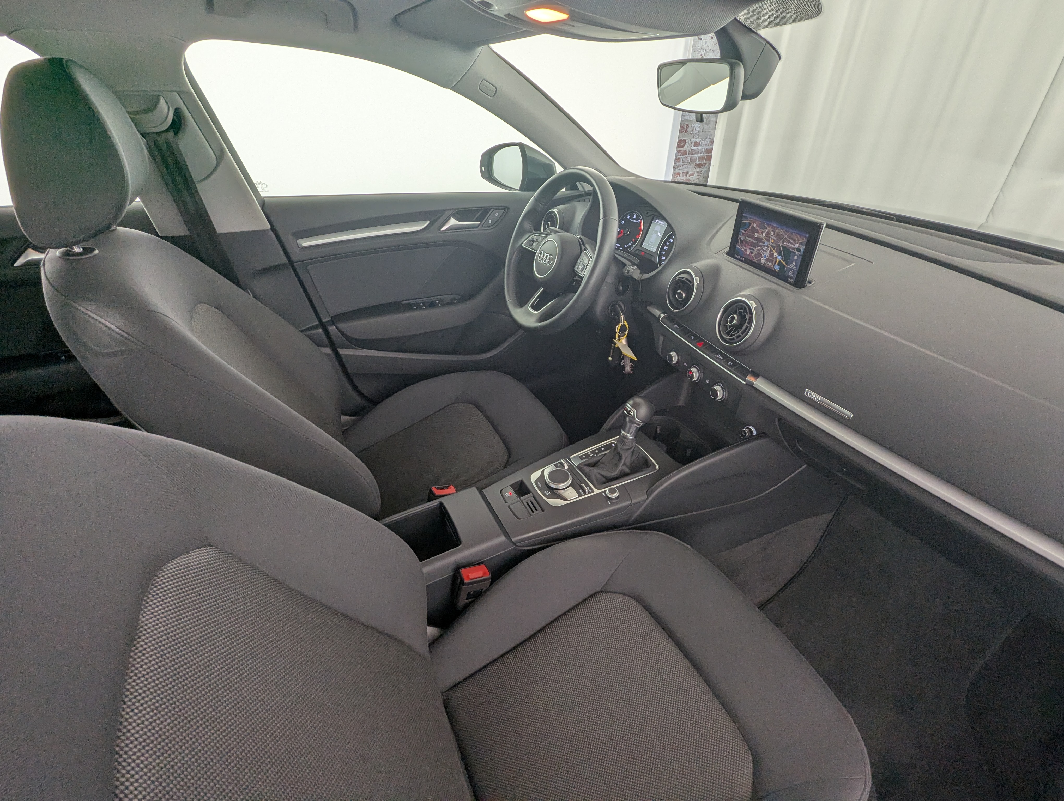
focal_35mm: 16
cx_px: 532
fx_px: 492
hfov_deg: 94.4
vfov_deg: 78.2
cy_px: 400
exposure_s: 1/76.8
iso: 66
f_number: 2.2
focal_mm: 2.35
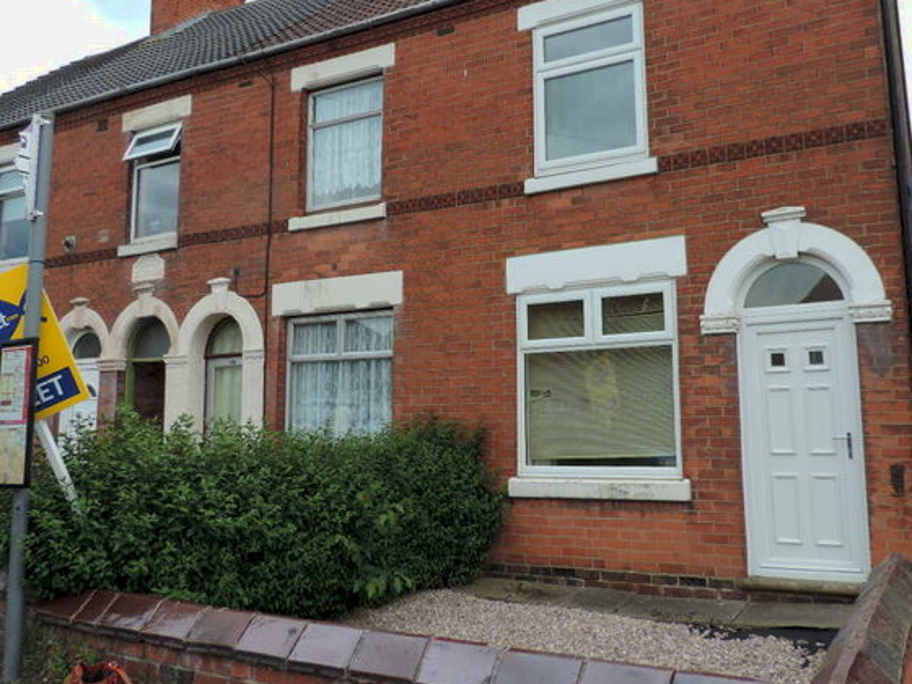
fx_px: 790
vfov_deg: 46.6
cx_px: 516
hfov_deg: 59.7
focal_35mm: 30
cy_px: 286
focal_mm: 4.3
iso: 80
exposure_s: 1/400
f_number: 3
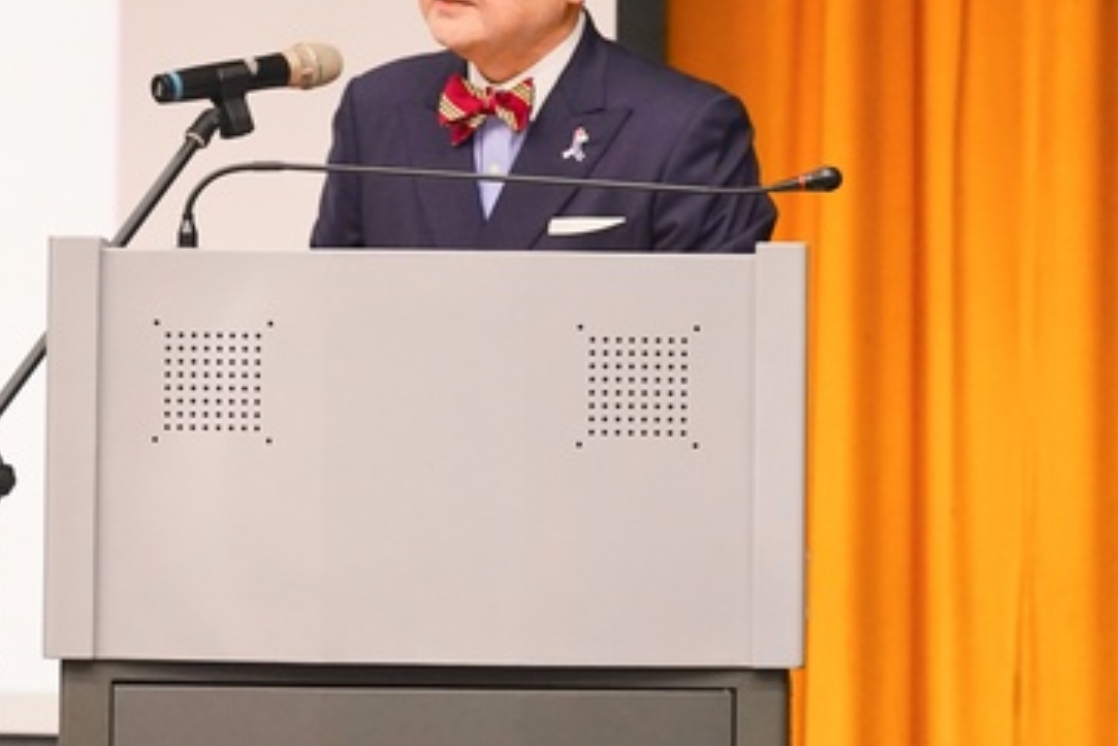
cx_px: 409
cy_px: 116
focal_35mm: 204
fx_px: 6338
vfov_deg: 6.7
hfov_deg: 10.1
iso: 2000
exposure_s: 1/160
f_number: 4
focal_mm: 77
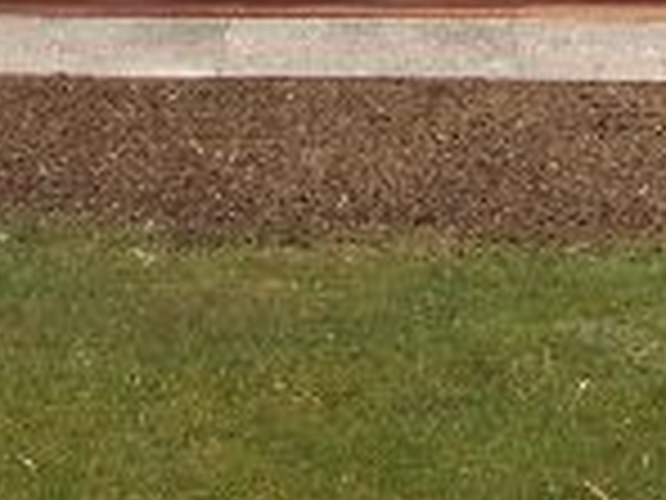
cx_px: -36
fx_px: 3944
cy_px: -225
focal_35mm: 205
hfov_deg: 9.6
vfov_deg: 7.1
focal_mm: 6.3
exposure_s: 1/200
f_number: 3.4
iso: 64
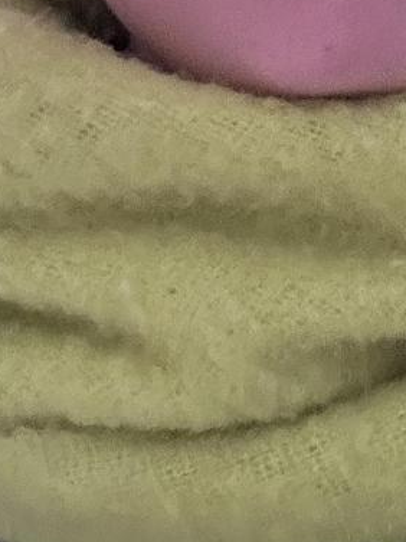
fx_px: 1595
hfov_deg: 14.4
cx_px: 314
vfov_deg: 17.2
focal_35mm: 102
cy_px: -298
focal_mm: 2.69
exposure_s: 1/30
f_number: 1.9
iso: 500
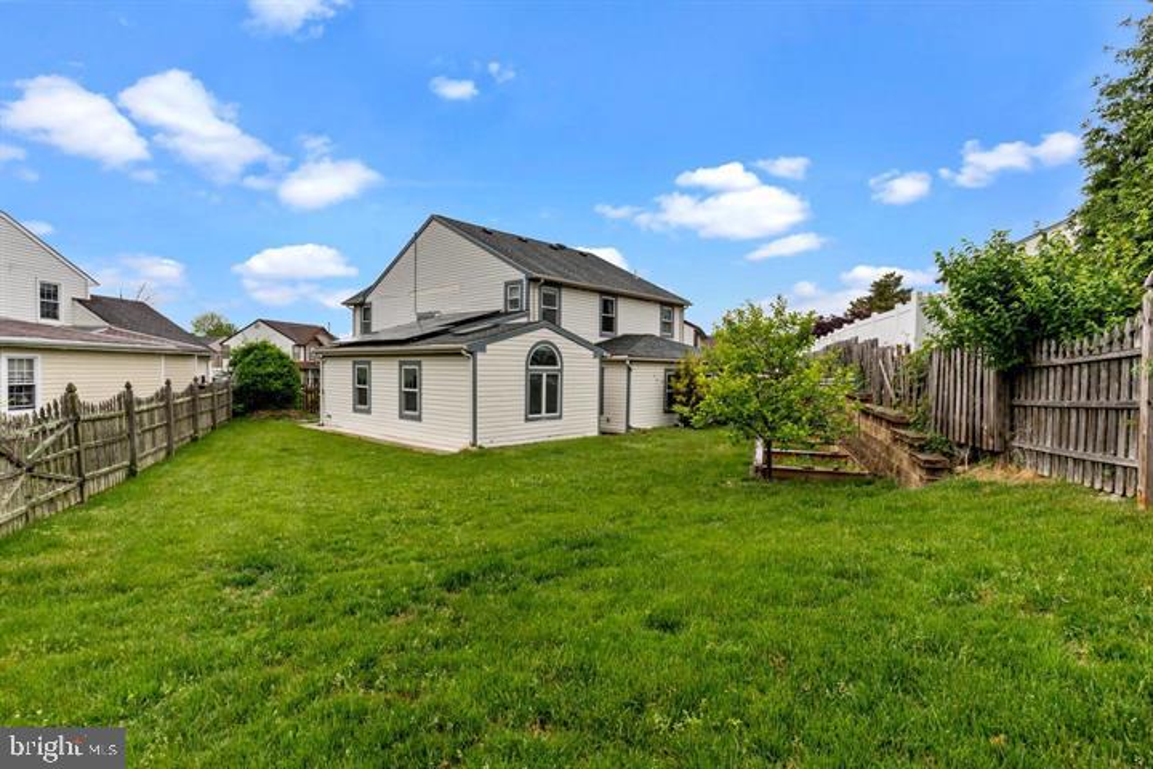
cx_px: 576
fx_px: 544
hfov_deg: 93.3
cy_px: 384
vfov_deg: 70.4
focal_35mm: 17
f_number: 10
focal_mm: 17
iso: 500
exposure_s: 1/250
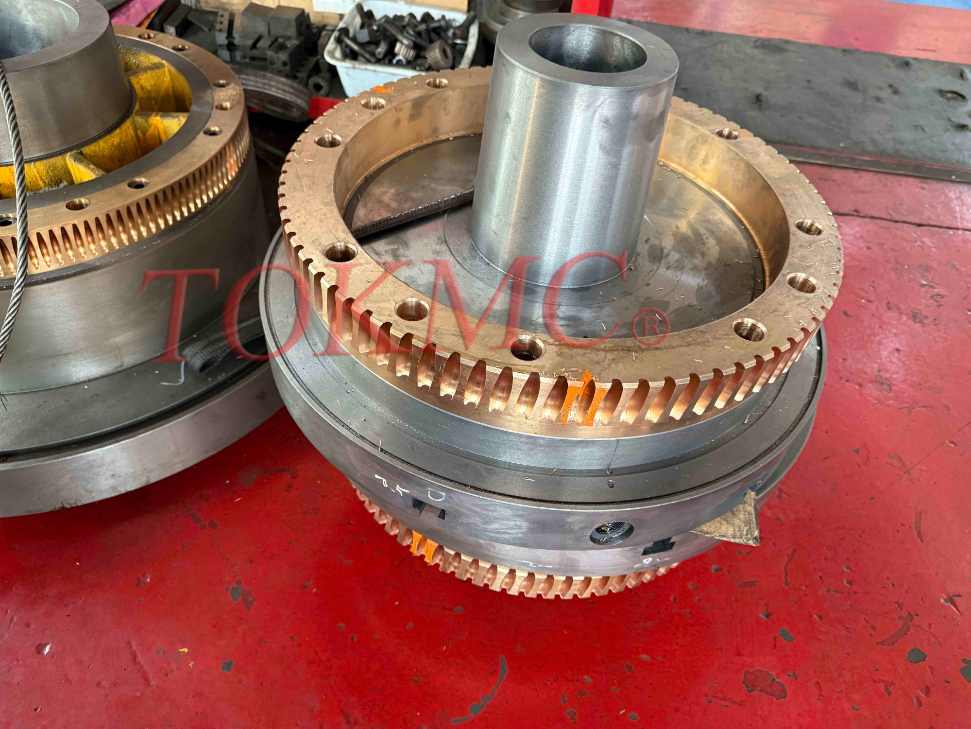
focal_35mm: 24
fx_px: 673
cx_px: 486
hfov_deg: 71.6
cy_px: 364
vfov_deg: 56.8
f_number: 1.78
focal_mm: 6.76
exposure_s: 1/60
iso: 400
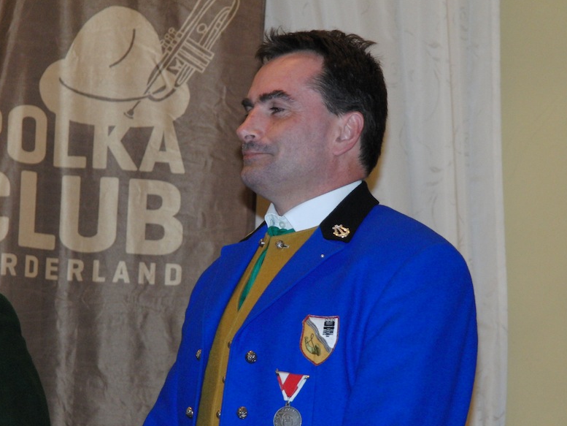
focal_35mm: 206
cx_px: 286
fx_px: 3375
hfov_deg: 9.6
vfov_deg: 7.2
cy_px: 216
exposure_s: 1/60
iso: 400
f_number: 3.4
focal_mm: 40.6
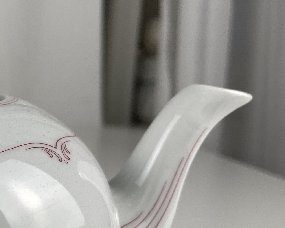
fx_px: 641
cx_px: -121
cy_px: 161
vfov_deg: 20.1
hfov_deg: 21.7
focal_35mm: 76
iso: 32
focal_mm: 5.1
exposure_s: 1/234
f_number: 1.6
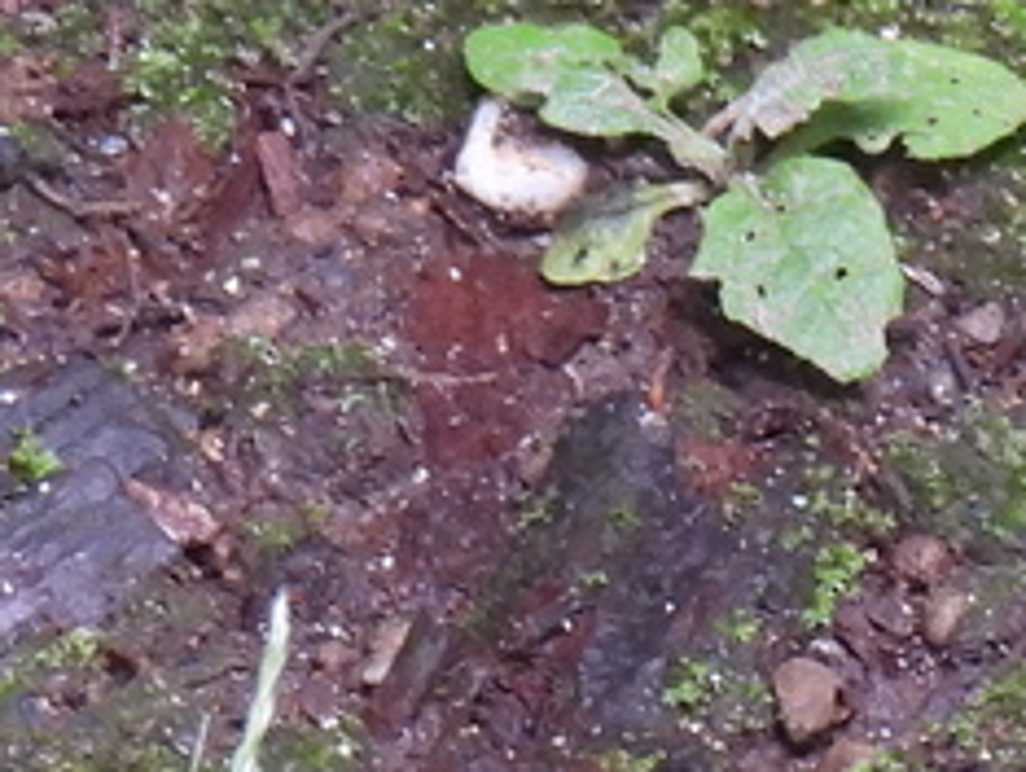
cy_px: 1241
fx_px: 72988
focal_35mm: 2460
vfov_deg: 0.6
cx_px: 1995
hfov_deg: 0.8
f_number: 5
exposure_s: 1/100
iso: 400
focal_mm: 80.3
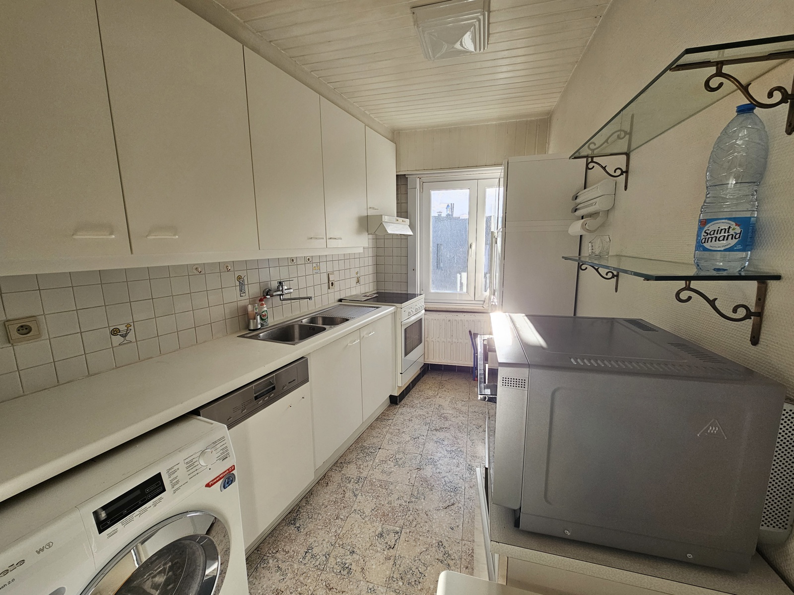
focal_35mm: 13
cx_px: 397
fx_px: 298
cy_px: 298
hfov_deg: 106.2
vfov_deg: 89.9
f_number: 2.2
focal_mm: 2.2
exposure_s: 1/214
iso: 80
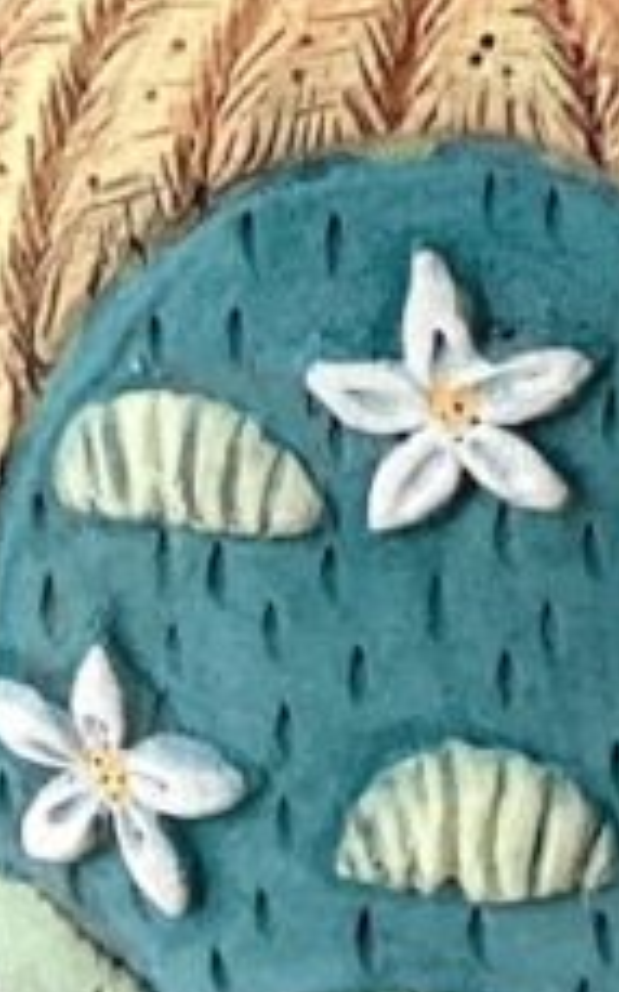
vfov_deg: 9.8
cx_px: 619
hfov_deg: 6.8
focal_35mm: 191
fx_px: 5159
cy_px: -1284
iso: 50
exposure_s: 1/120
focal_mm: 3.3
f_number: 2.4
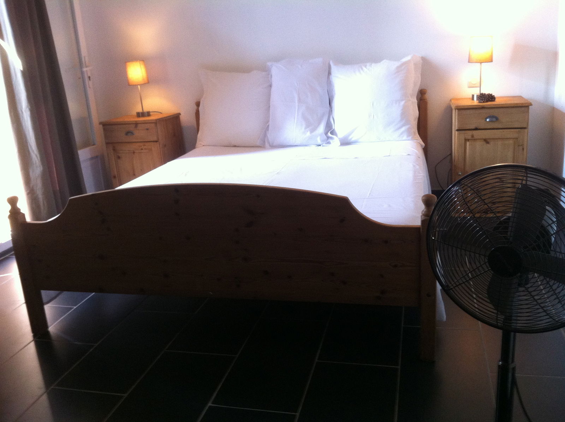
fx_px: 570
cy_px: 211
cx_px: 282
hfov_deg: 52.7
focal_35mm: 35
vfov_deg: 40.6
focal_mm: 3.85
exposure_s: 1/15
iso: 200
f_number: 2.8
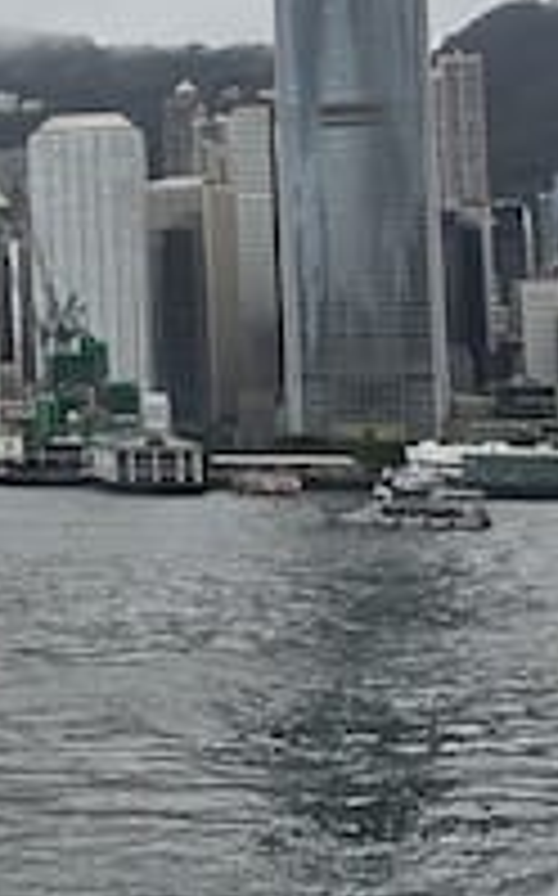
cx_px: -950
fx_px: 2390
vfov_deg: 21.0
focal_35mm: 98
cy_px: 176
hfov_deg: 10.6
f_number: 1.7
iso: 12
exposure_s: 1/292
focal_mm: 6.3
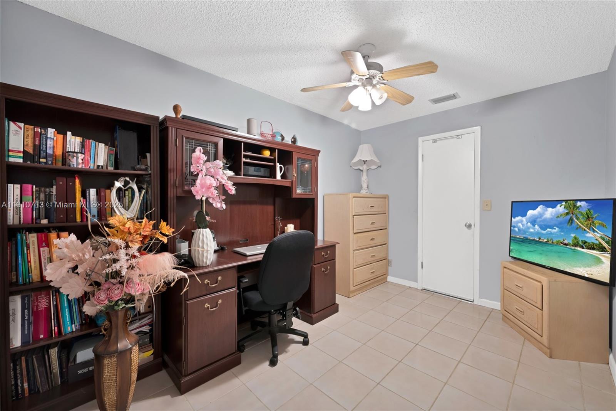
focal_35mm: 14
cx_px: 308
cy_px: 206
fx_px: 239
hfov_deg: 104.3
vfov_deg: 81.2
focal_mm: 14
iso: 160
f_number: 8
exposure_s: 6
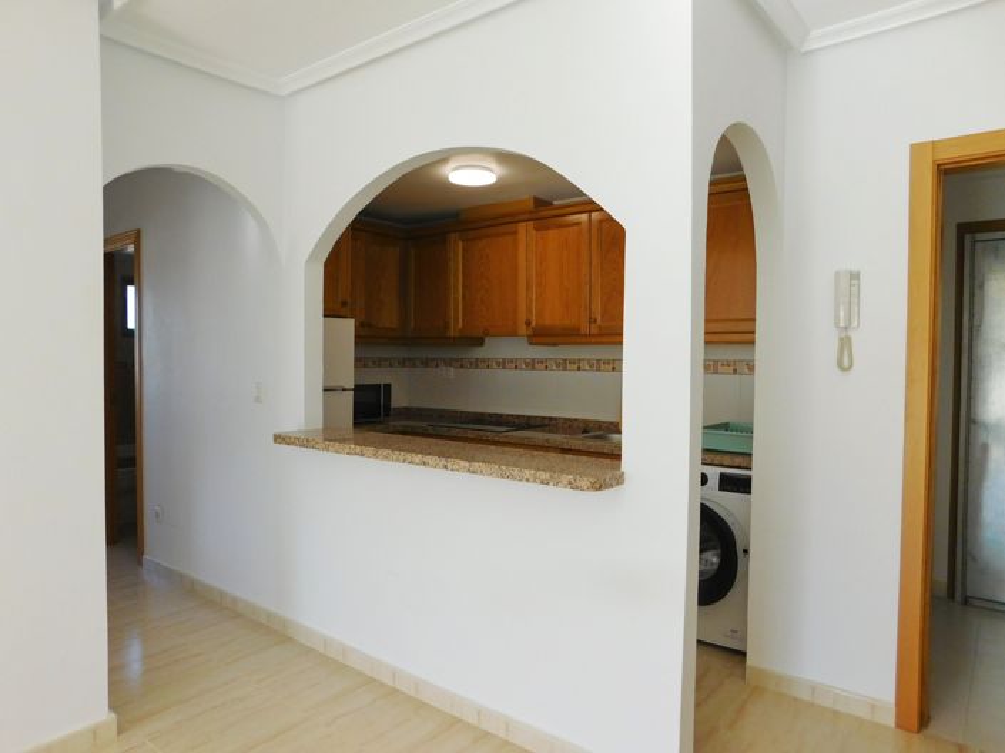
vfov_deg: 58.8
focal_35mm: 23
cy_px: 376
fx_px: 667
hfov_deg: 74.0
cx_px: 502
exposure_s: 1/200
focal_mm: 4
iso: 125
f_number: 3
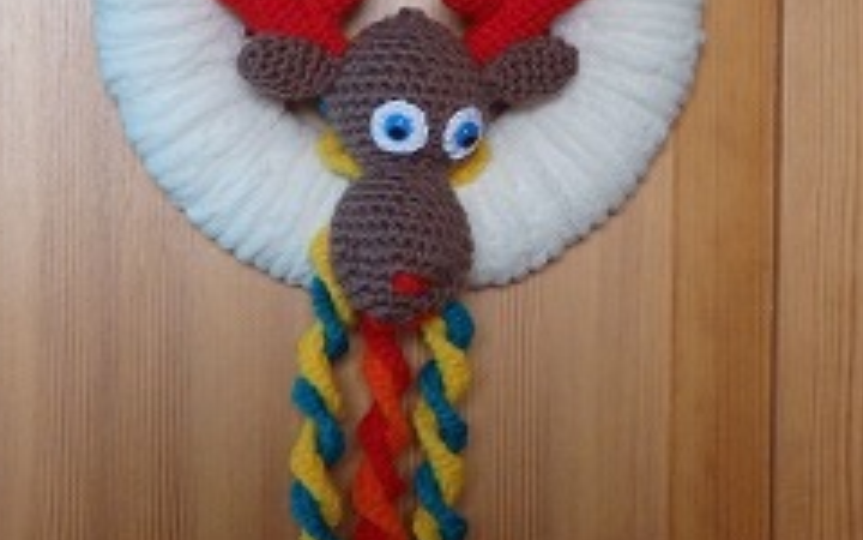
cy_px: 155
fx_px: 2399
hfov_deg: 20.4
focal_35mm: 102
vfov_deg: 12.8
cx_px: 417
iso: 800
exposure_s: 1/15
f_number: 4.4
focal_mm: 11.9
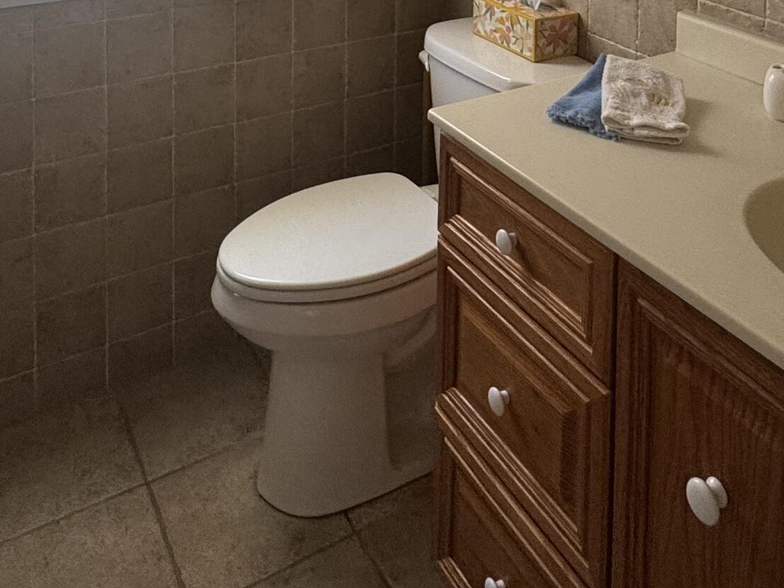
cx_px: 434
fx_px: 861
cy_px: -209
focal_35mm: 38
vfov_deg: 29.1
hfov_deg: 48.9
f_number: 2.2
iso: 125
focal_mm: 2.22
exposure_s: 1/99
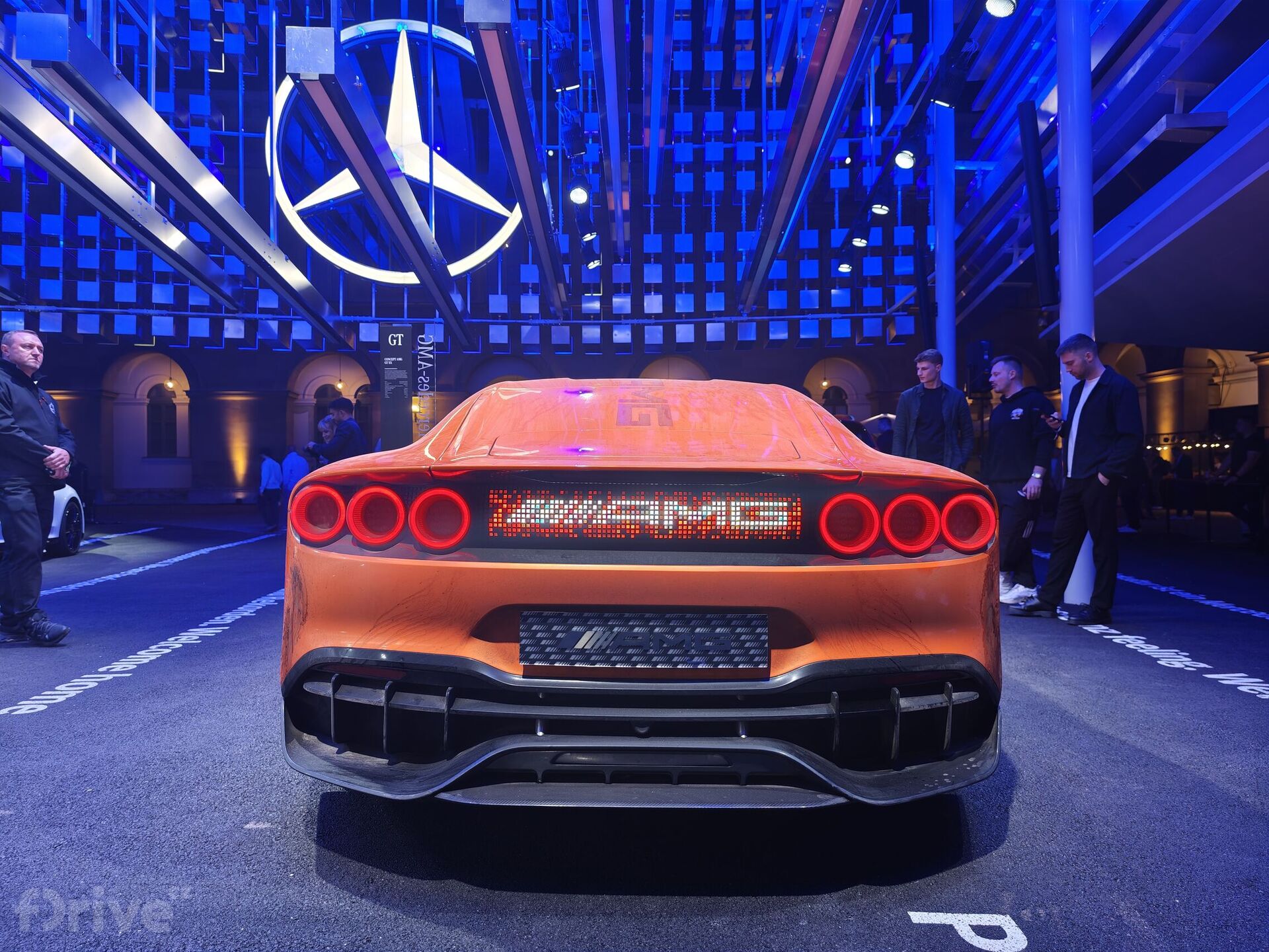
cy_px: 476
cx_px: 634
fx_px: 843
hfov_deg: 73.9
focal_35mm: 23
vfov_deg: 58.9
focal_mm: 8.72
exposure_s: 1/54
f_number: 1.63
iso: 400
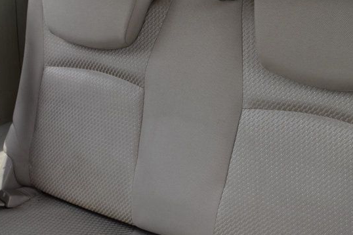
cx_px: 191
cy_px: 167
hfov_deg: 33.4
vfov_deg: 22.5
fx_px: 587
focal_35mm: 60
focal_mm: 21
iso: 400
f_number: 8
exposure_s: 1/60
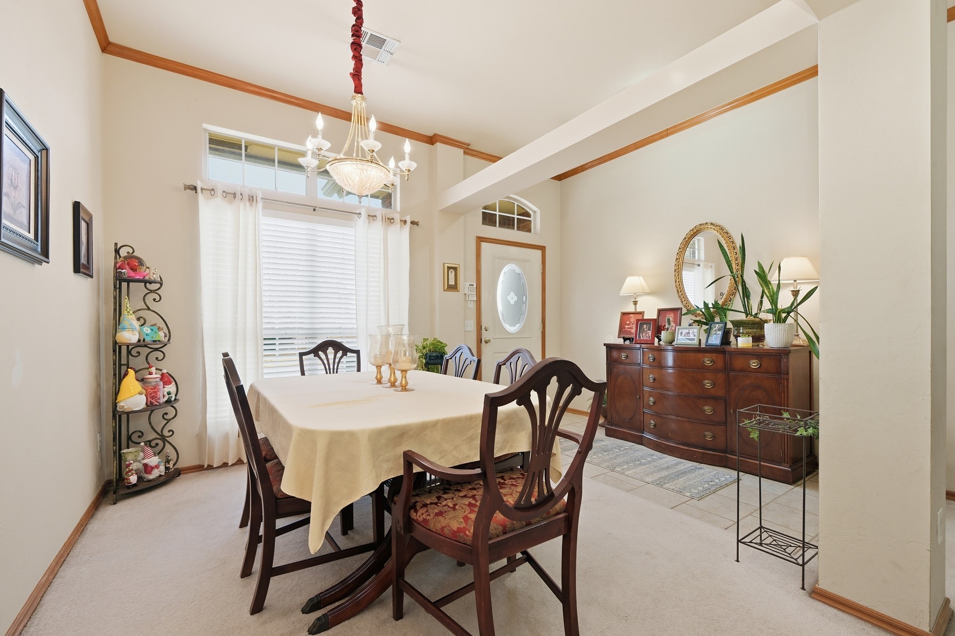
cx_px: 490
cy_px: 330
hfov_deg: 100.4
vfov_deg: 77.3
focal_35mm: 15
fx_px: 398
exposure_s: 1/60
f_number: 6.3
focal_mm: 14
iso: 100
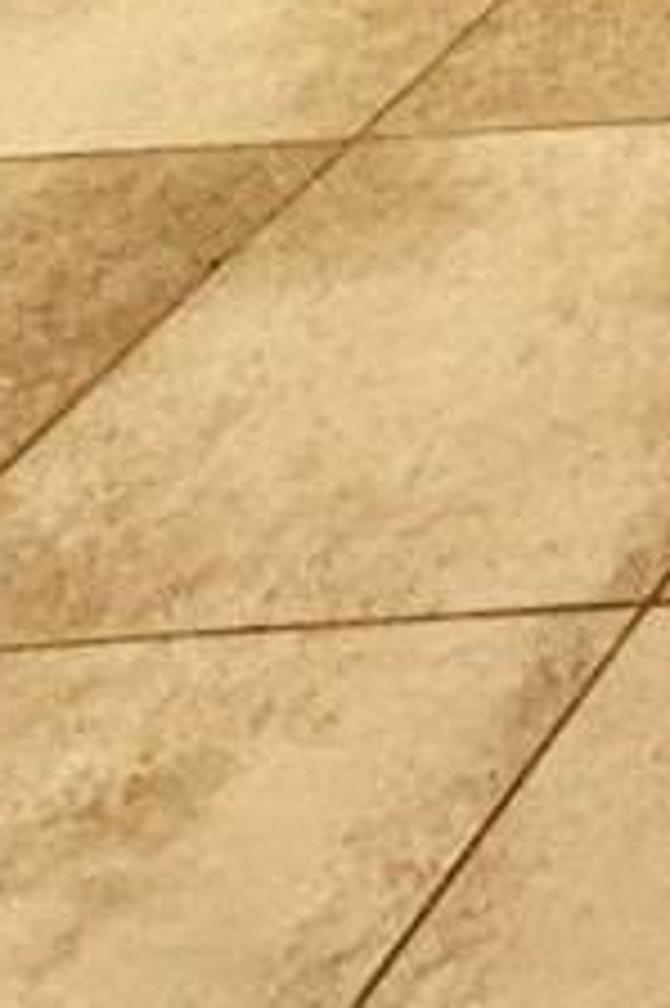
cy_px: -1318
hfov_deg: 8.2
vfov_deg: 14.3
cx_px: 2608
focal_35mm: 104
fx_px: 2908
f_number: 2.2
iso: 250
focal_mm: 2.22
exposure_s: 1/120
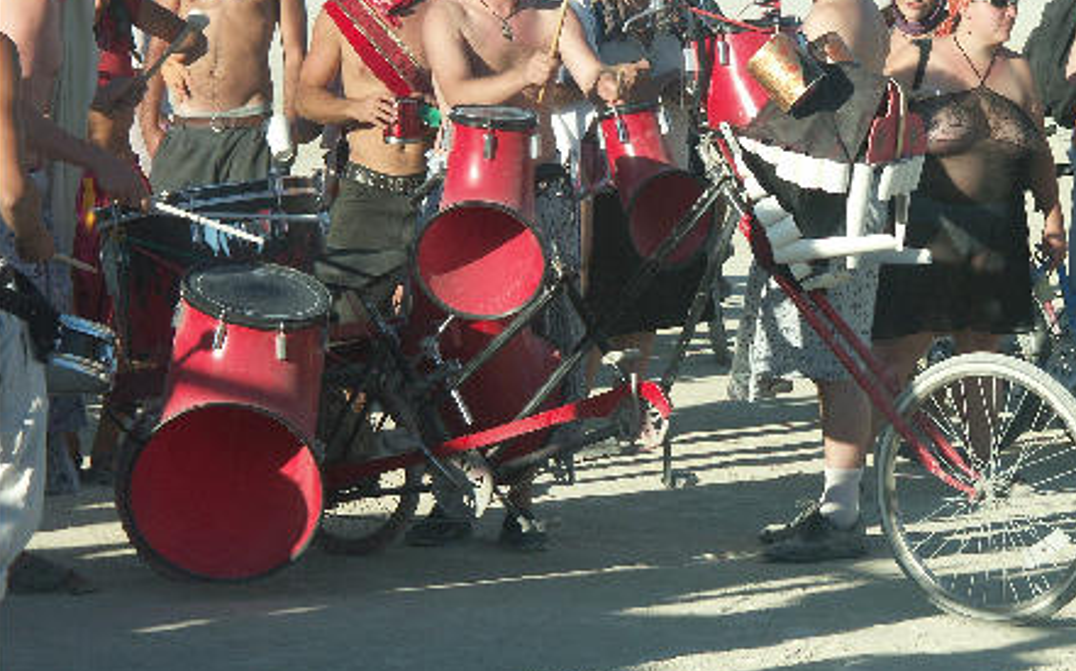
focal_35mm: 186
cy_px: 256
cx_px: 645
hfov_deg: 11.3
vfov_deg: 7.0
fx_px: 5451
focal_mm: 36.77
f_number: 5.6
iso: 100
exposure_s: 1/500
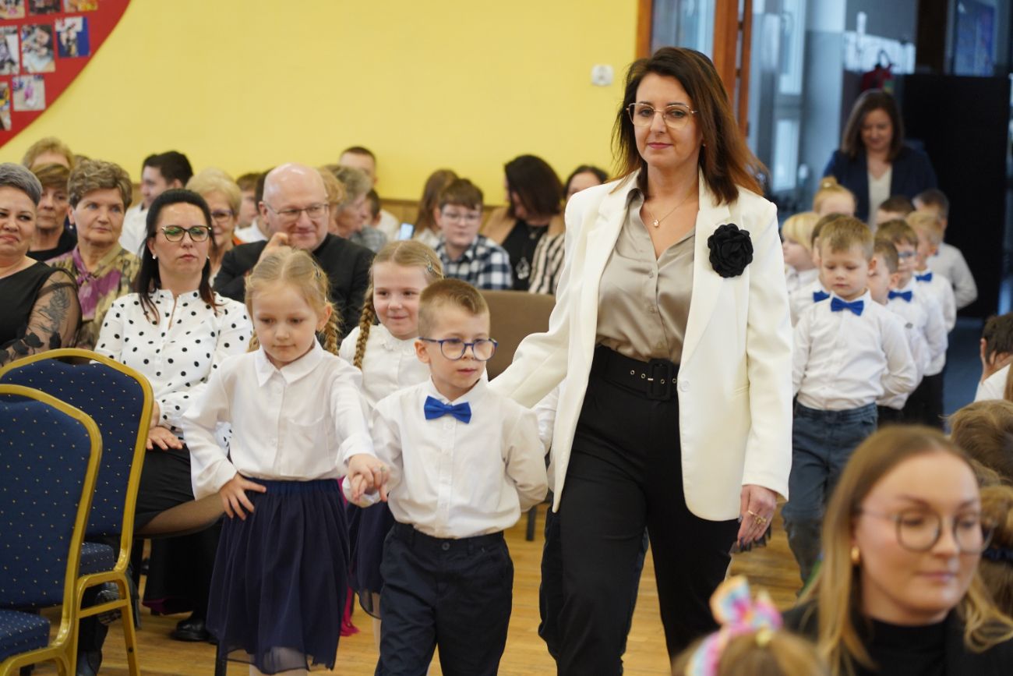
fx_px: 2955
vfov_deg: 13.0
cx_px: 506
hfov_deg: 19.5
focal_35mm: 105
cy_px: 338
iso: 1600
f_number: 4
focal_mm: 105
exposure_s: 1/125
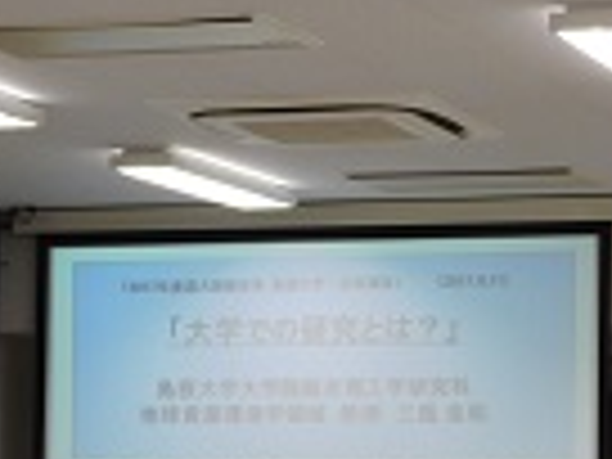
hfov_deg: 12.6
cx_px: 488
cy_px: 443
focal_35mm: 156
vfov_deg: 9.5
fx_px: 2758
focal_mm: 8.9
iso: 140
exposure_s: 1/30
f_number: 4.1
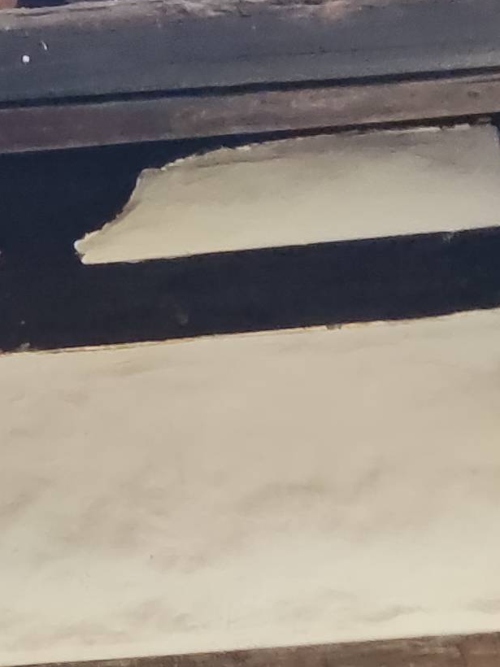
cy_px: 348
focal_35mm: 122
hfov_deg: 11.4
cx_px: -355
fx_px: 2350
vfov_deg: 16.1
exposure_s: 1/50
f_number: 1.79
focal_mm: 4.71
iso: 240
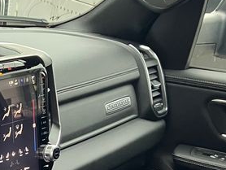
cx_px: -133
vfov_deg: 13.6
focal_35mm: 103
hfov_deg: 16.9
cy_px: 250
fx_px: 673
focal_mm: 3.99
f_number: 1.8
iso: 250
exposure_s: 1/60
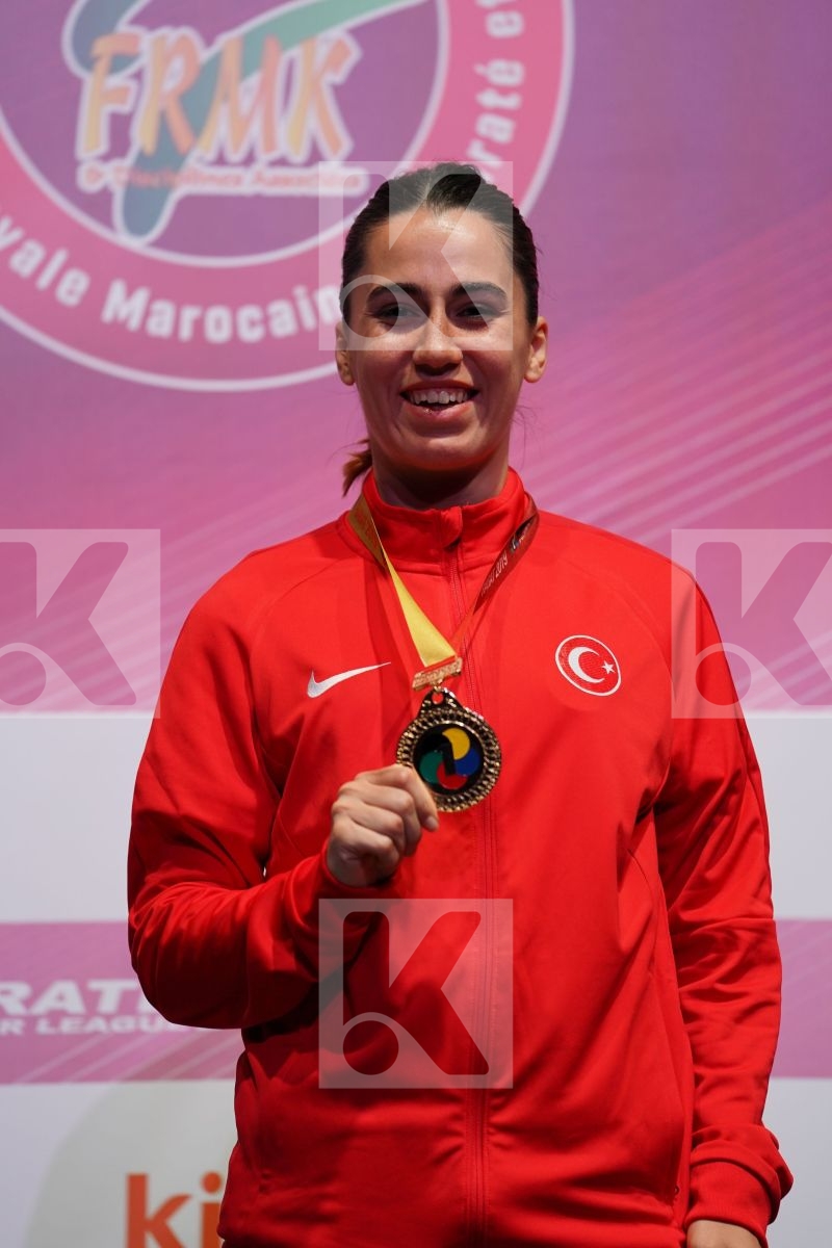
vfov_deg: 10.3
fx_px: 6933
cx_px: 416
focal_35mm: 200
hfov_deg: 6.9
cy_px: 624
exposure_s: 1/250
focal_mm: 200
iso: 640
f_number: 2.8
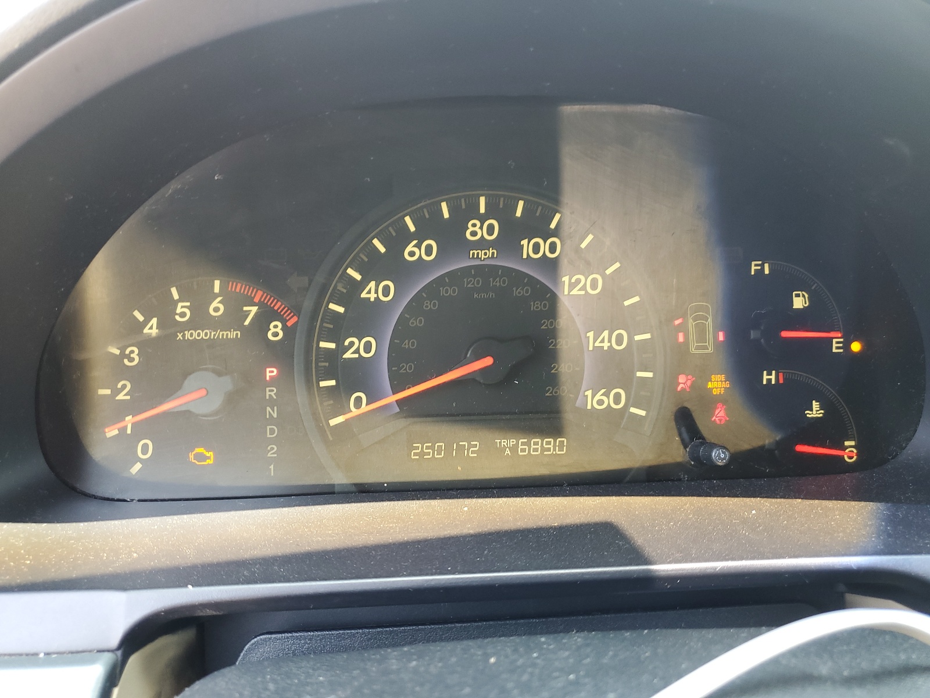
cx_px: 465
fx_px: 699
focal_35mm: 26
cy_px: 349
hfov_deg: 67.3
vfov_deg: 53.1
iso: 58
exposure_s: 1/50
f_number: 1.5
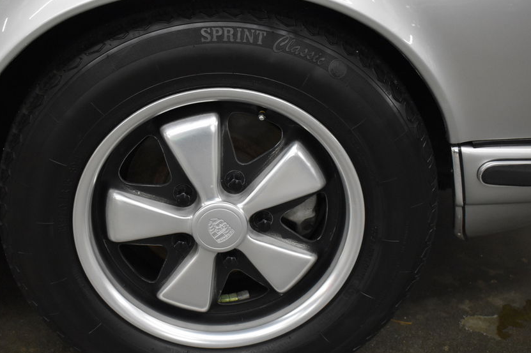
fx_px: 790
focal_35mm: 54
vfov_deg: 25.2
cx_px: 206
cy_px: 206
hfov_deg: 37.0
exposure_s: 1/125
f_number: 4.2
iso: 2000
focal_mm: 29
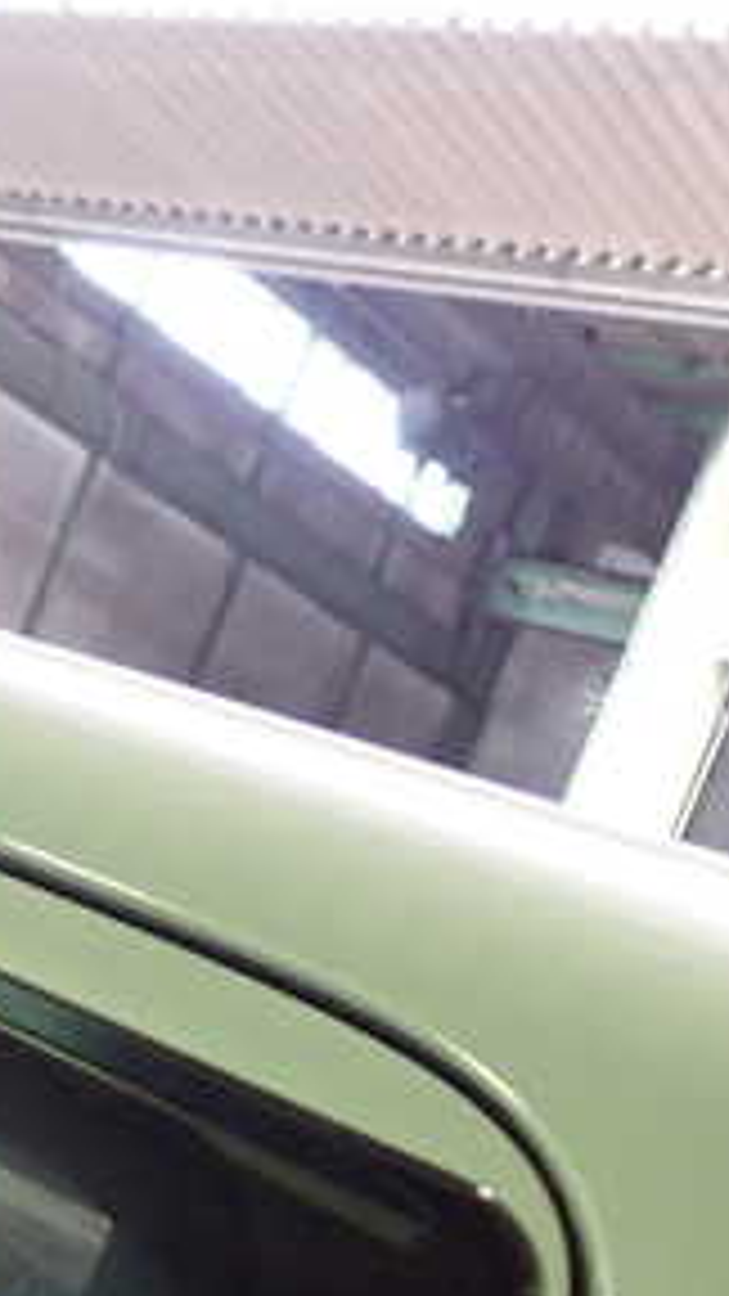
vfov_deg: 30.5
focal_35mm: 68
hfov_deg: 15.9
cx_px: -441
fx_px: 2337
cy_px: 958
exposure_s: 1/80
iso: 320
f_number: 2.3
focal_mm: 5.4
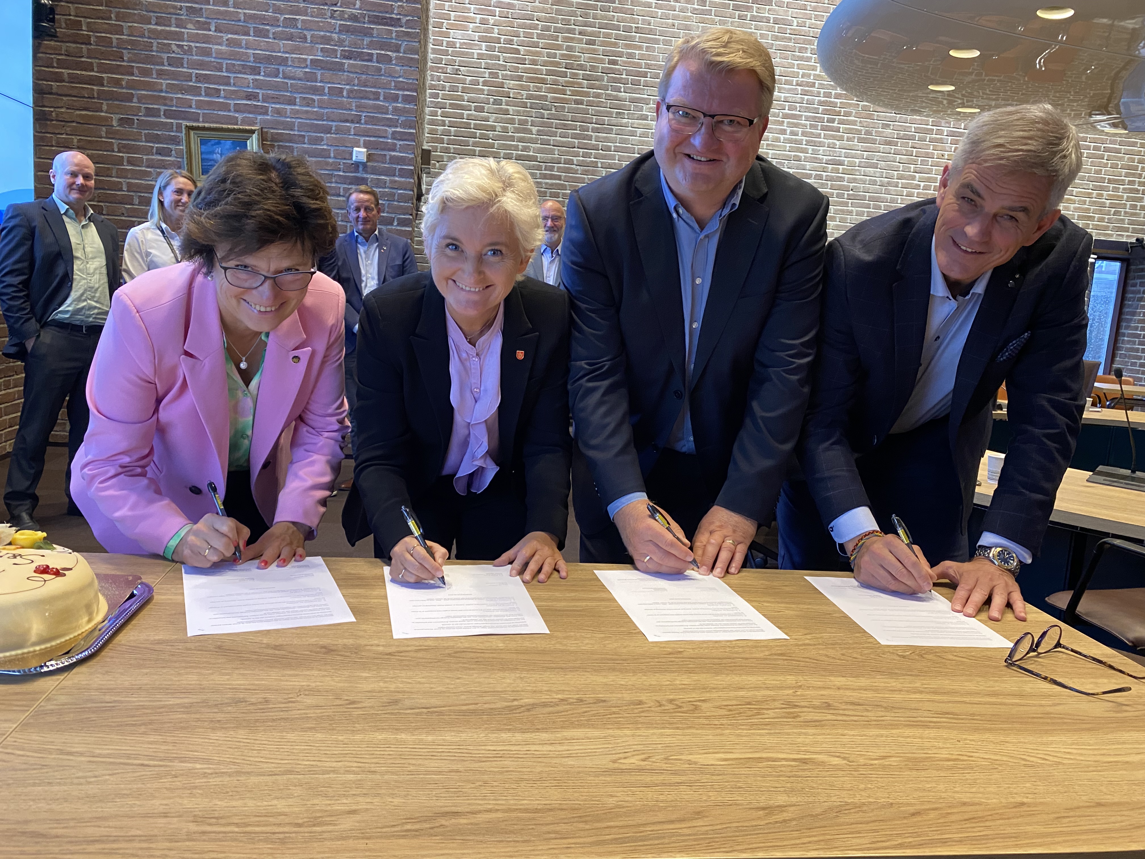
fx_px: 860
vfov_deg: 53.1
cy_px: 430
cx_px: 572
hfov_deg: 67.3
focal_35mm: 26
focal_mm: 4.25
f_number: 1.8
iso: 320
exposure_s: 1/50
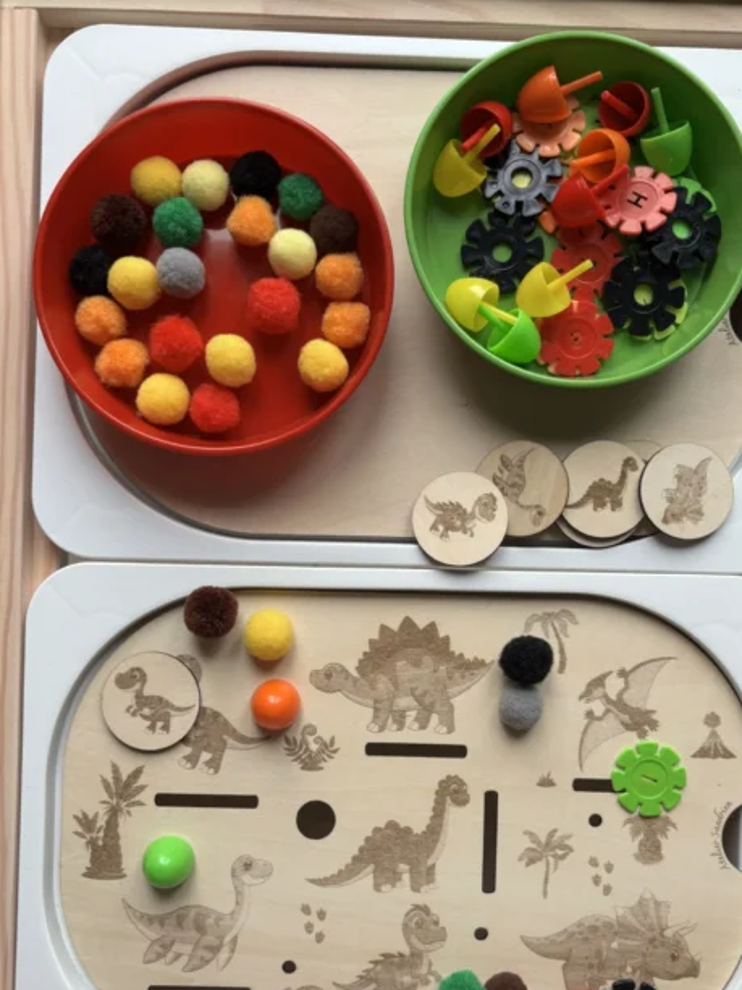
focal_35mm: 34
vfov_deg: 53.9
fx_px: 972
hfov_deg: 41.7
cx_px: 420
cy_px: 547
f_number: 1.6
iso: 50
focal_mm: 5.96
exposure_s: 1/121
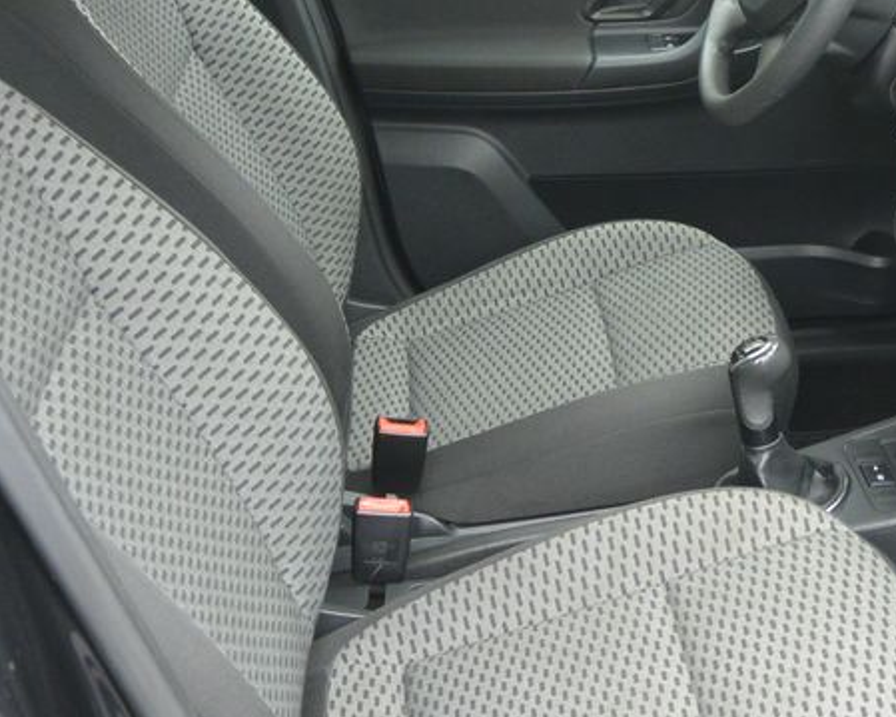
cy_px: 488
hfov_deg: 30.0
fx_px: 1591
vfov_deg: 25.2
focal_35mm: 60
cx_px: 826
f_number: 3.5
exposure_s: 1/60
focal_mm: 10.7
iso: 450
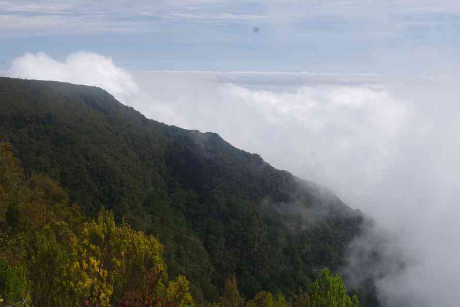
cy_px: 158
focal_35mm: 41
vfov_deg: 32.7
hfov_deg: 47.4
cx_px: 234
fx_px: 524
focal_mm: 26
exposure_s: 1/125
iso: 200
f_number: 11
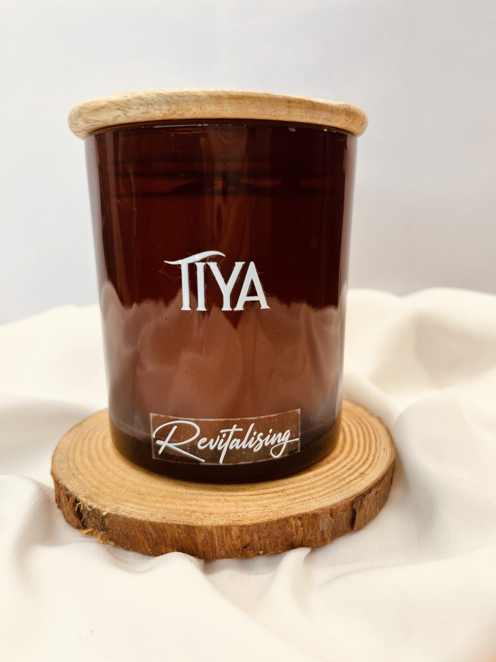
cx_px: 248
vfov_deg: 67.3
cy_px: 331
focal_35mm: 26
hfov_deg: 53.1
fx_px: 497
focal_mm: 5.1
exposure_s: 1/100
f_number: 1.6
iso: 40
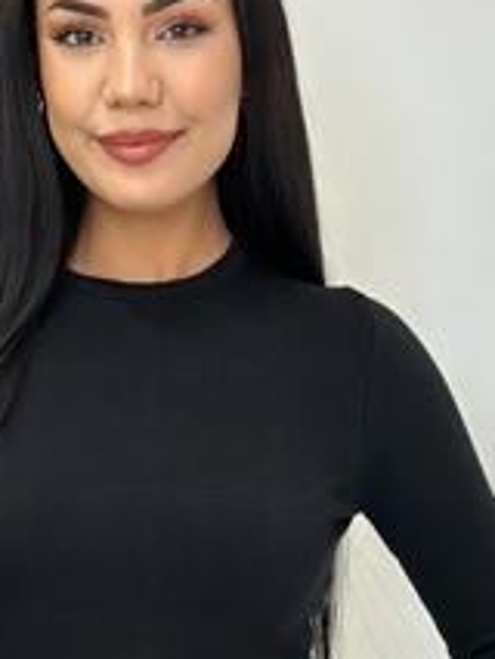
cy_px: 558
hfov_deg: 12.3
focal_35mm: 120
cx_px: 152
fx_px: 2286
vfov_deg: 16.2
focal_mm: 6.86
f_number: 1.78
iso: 64
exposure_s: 1/100
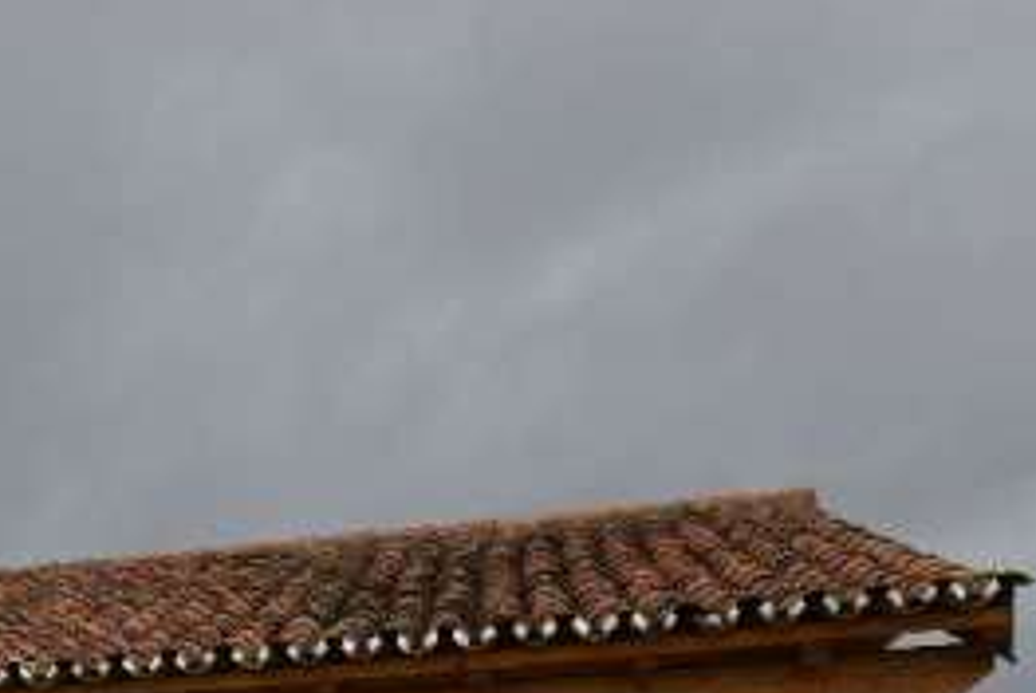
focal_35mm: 73
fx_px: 2103
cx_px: -351
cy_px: 973
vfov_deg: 17.3
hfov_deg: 23.9
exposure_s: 1/250
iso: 125
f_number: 8
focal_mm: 24
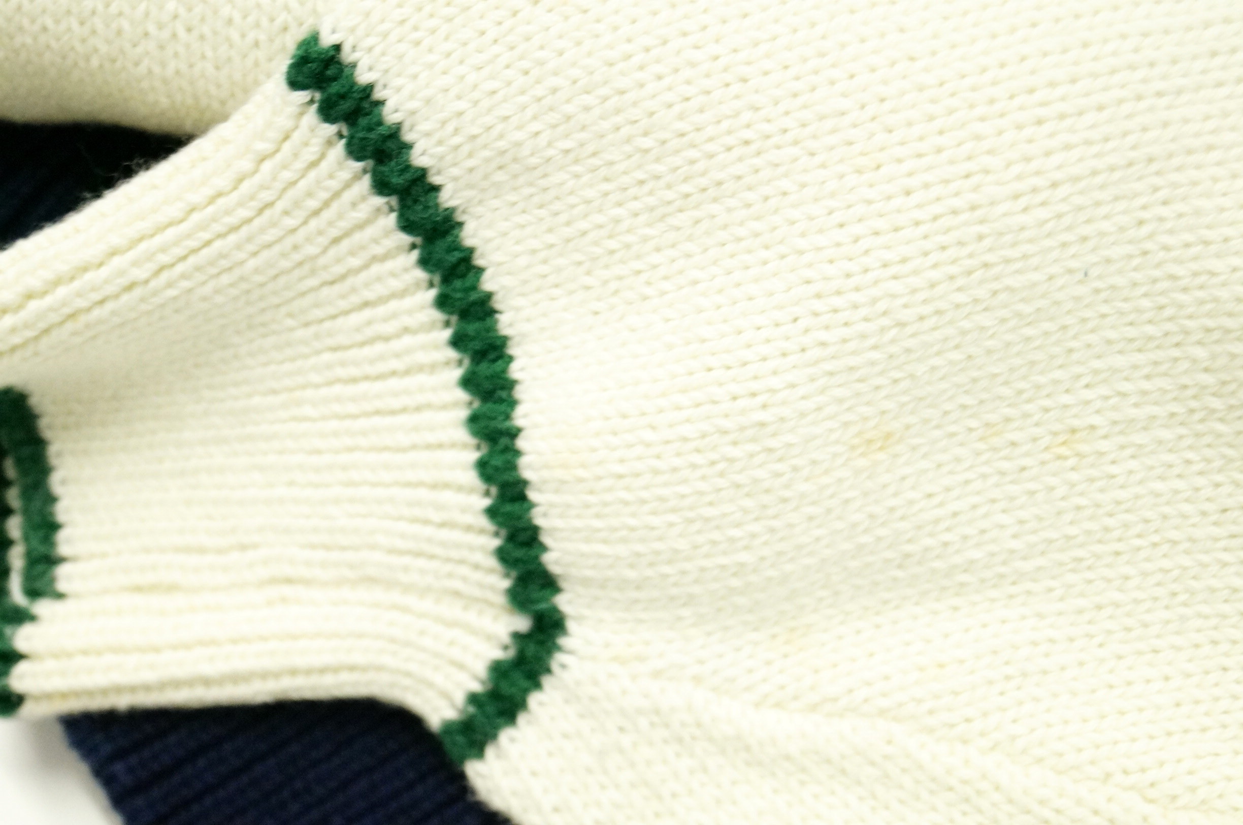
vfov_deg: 16.5
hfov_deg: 24.7
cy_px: 412
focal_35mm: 82
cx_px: 622
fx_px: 2844
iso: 3200
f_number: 5.6
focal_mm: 55
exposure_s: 1/50
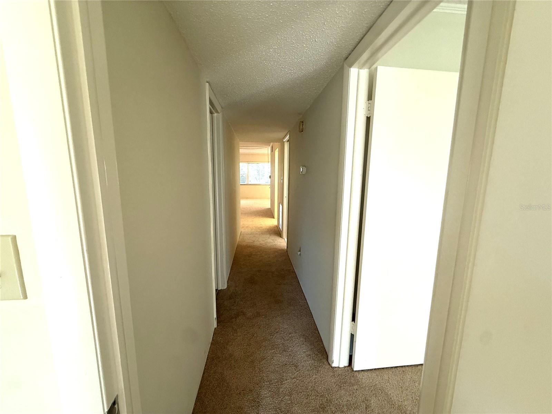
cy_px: 207
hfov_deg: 102.1
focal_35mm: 14
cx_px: 276
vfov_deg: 85.7
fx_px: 223
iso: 200
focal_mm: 2.22
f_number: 2.2
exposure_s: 1/99
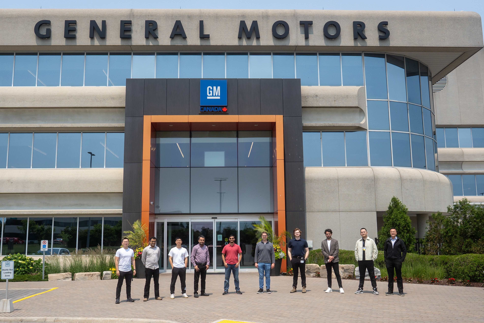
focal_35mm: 36
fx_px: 484
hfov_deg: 53.1
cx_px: 242
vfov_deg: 36.9
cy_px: 162
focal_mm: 24
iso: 200
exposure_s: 1/3200
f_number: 4
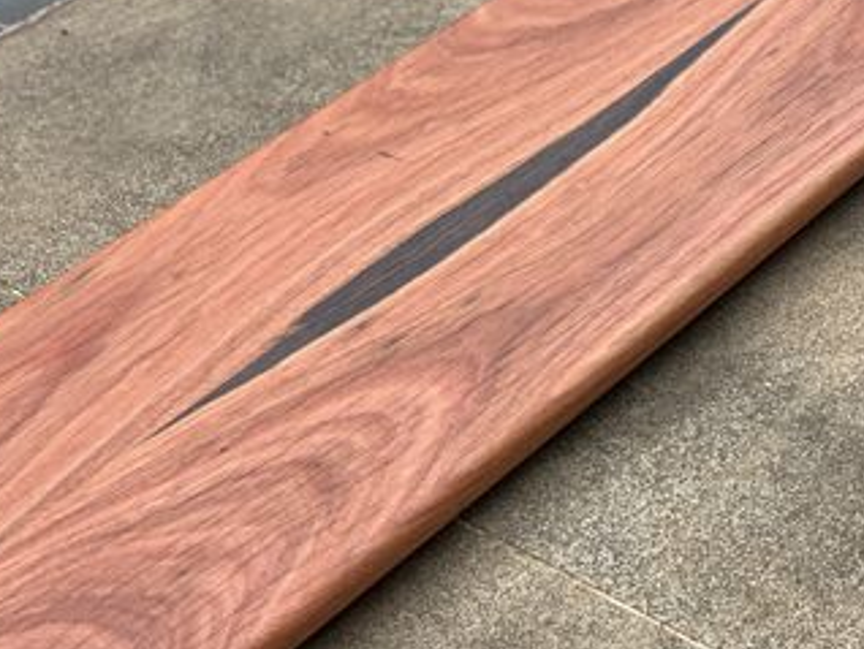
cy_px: 266
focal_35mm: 98
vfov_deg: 15.1
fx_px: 2448
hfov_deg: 20.0
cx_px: 470
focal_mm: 6
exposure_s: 1/300
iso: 16
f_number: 2.4
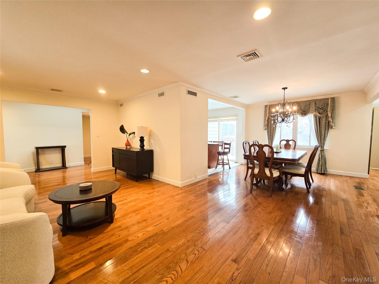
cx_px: 190
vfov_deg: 89.9
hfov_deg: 106.2
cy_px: 142
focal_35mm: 13
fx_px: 142
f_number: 2.2
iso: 125
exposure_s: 1/60
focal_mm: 2.2
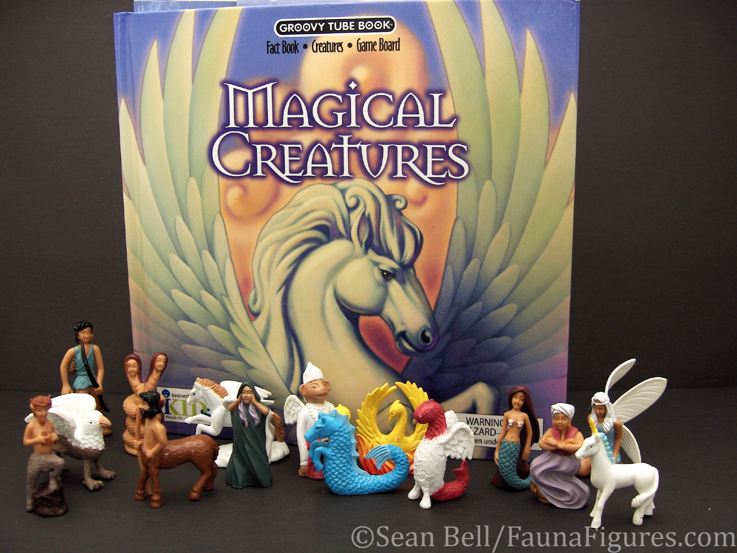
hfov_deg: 47.9
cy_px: 276
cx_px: 368
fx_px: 830
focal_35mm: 39
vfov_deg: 36.8
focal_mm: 8
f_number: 2.8
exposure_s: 1.07
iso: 100
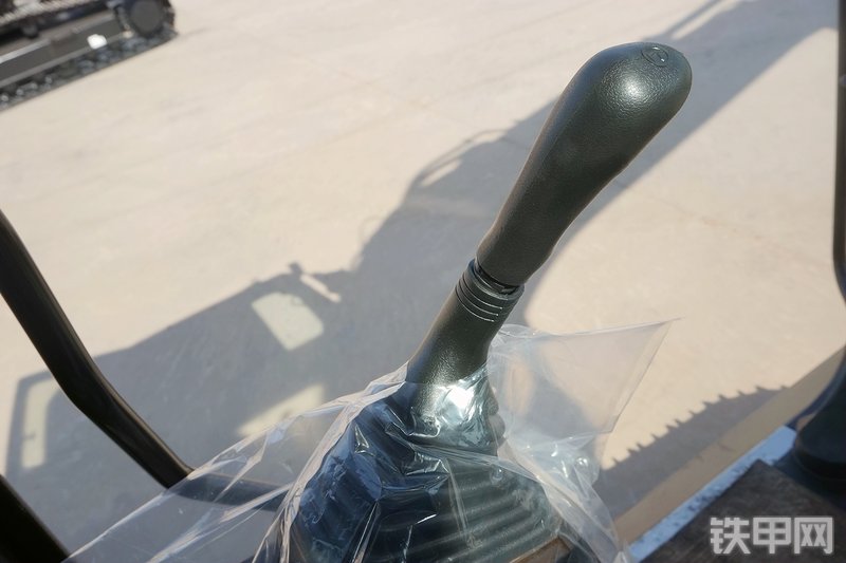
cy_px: 282
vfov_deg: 41.7
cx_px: 423
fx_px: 740
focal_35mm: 32
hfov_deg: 59.5
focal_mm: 21
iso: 100
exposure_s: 1/160
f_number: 9
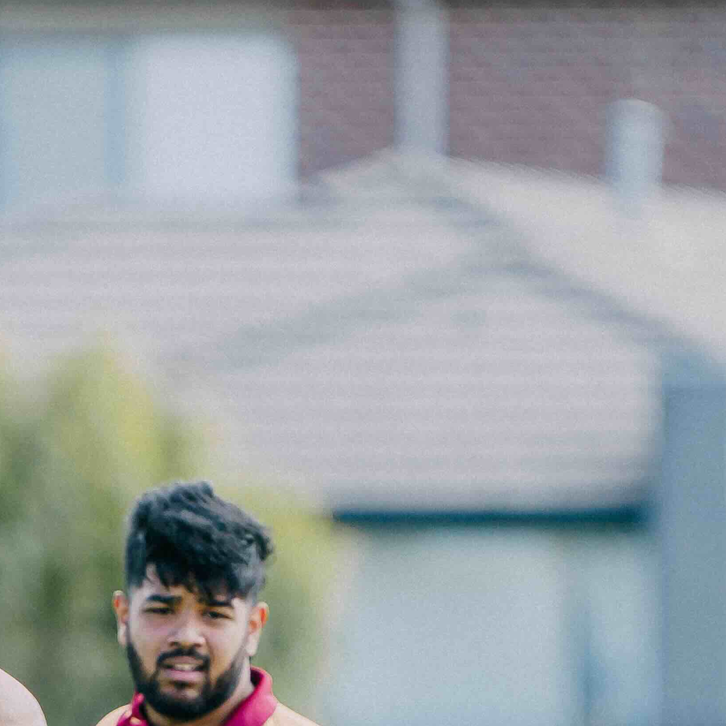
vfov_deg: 1.2
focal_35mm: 1414
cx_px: -52
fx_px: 33552
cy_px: 745
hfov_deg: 1.2
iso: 200
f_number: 6.3
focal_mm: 456
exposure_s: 1/250
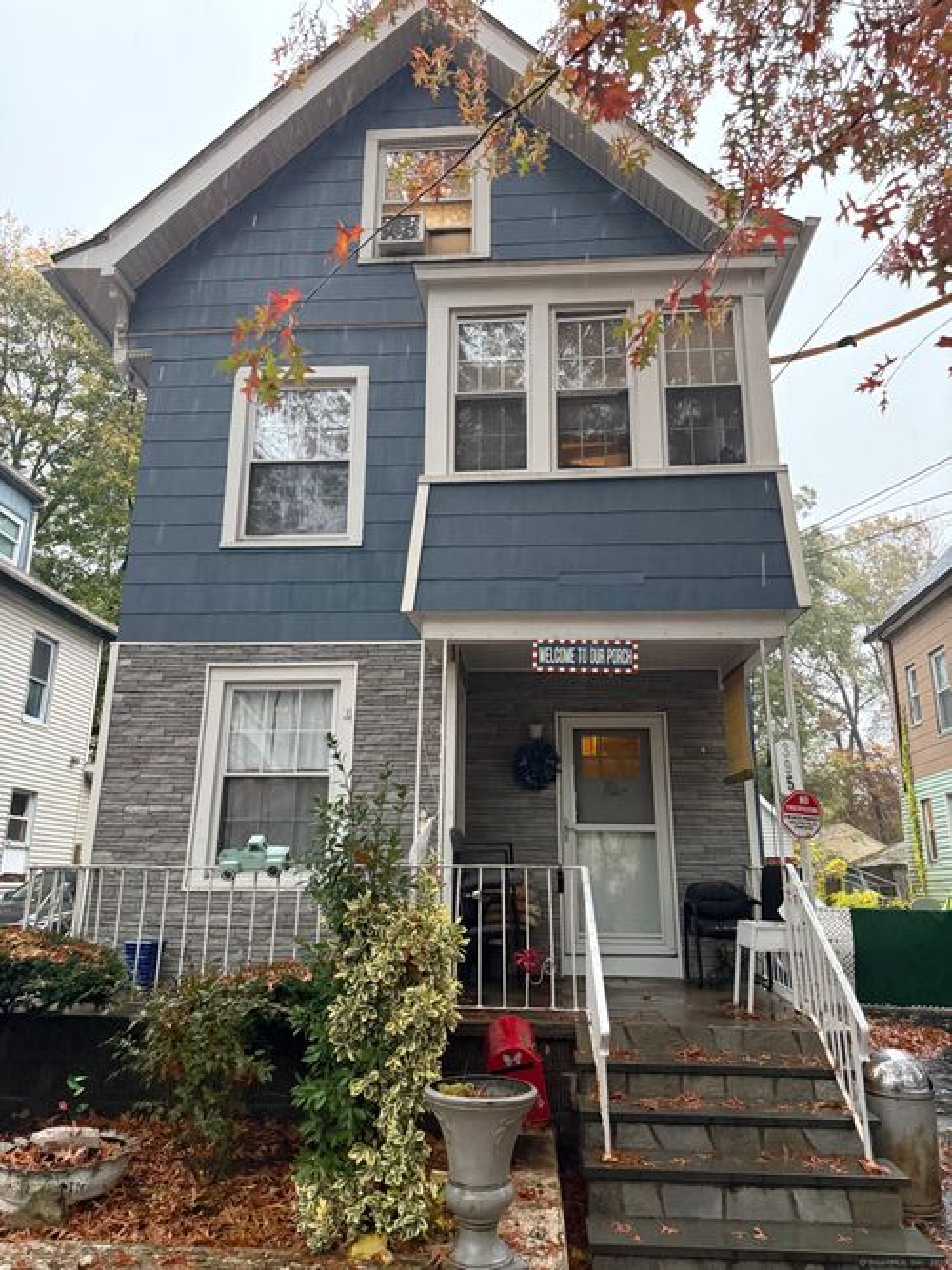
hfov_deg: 56.8
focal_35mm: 24
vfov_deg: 71.6
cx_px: 476
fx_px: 880
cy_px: 635
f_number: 1.78
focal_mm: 6.76
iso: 800
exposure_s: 1/60
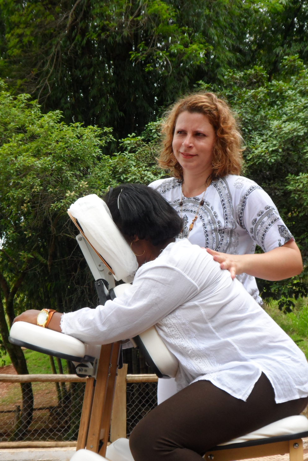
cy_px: 231
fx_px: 796
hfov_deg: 21.9
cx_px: 139
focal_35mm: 62
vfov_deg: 32.4
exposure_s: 1/250
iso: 80
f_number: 3.9
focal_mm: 8
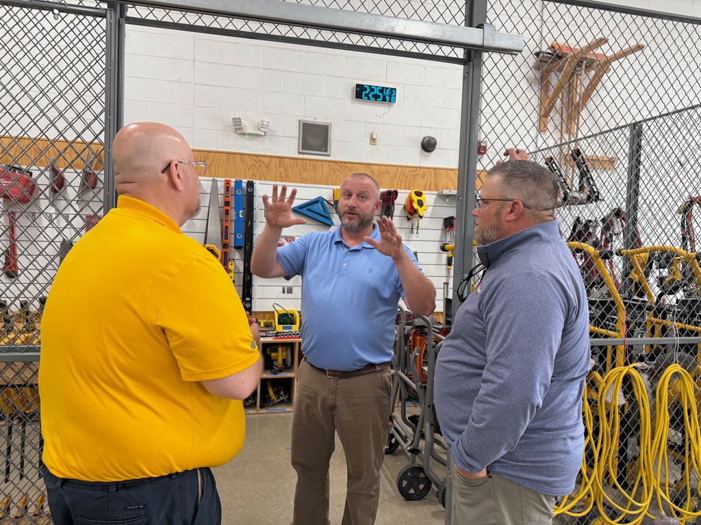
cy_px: 262
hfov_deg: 71.6
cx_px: 350
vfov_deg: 56.8
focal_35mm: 24
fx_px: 486
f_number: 1.78
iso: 160
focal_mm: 6.76
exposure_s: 1/121
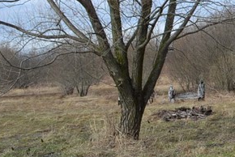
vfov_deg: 13.5
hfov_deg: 16.9
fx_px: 660
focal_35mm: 101
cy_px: 33
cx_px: 416
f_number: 7.1
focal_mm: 18
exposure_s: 1/200
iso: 100
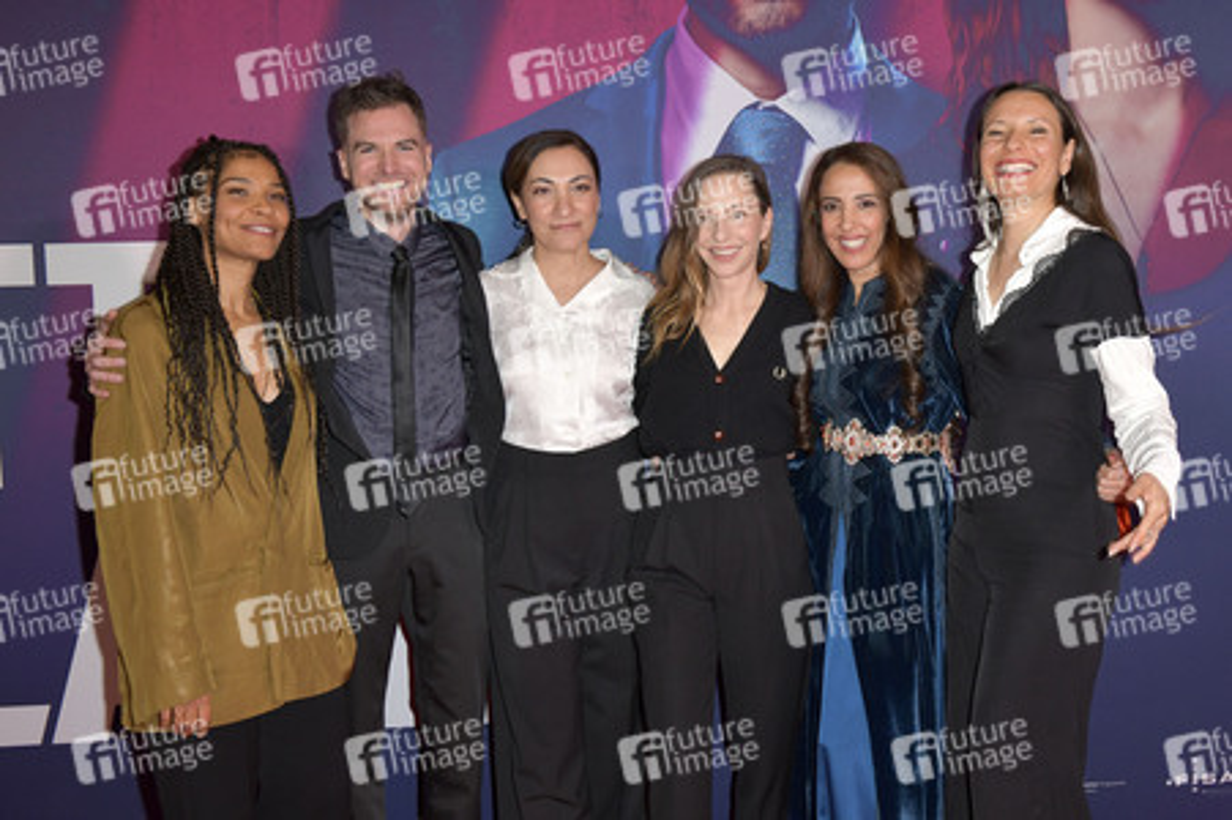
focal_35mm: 34
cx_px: 616
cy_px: 410
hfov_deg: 55.8
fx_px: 1163
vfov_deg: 38.8
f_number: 5.6
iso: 800
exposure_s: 1/200
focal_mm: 34
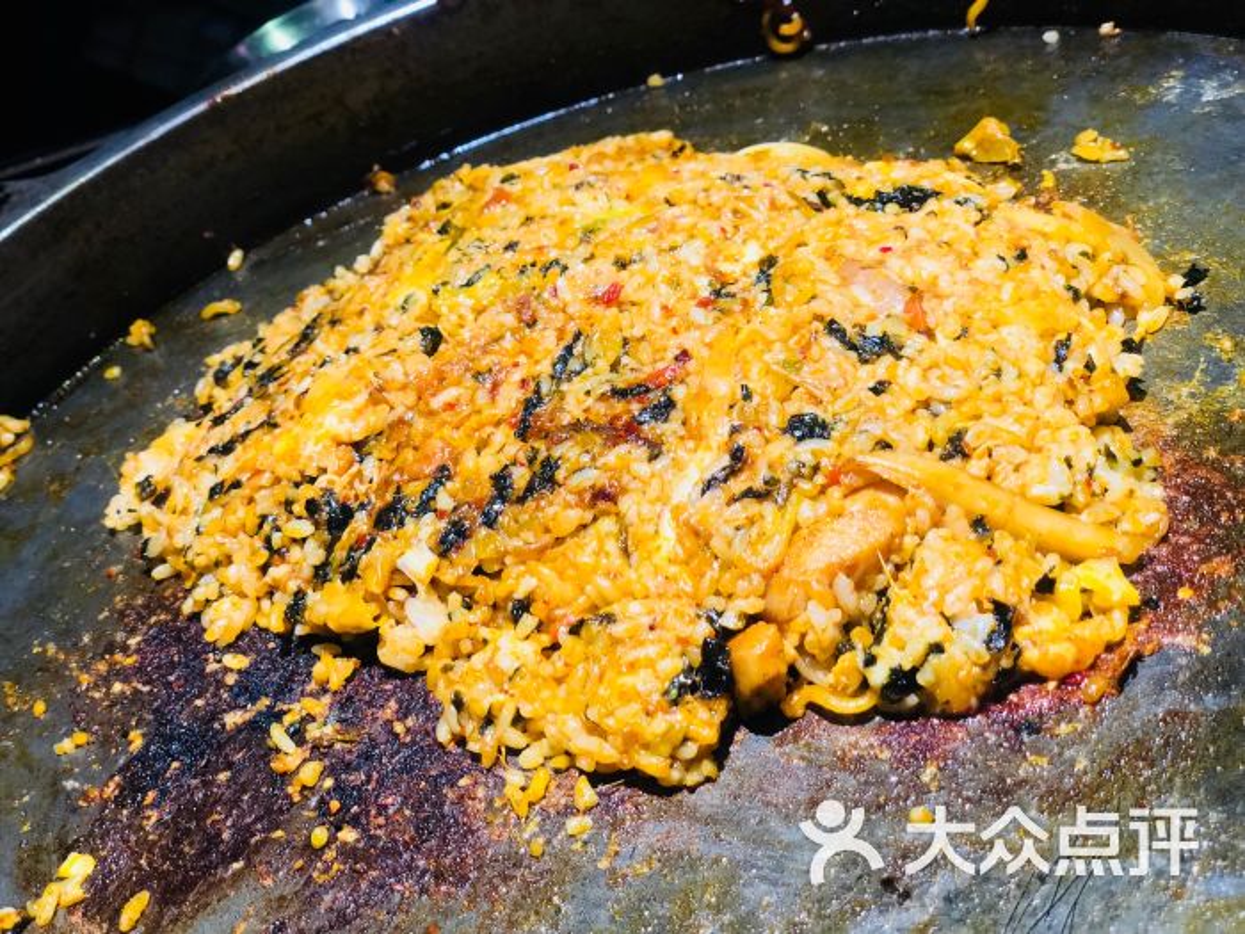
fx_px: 1870
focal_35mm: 52
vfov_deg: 28.0
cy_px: 467
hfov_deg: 36.8
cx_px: 622
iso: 100
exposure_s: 1/33
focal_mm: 6
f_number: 2.4
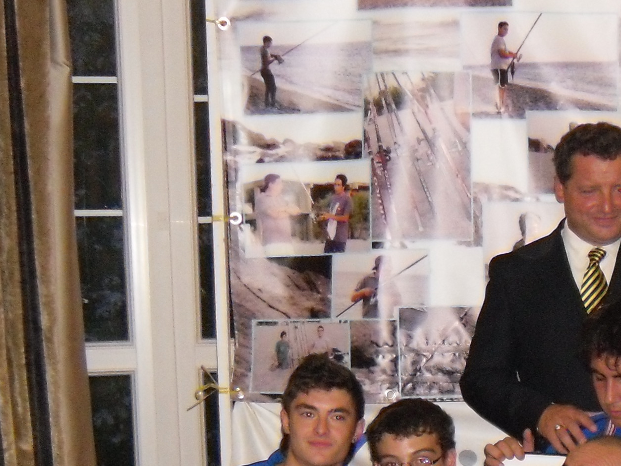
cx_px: 658
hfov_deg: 19.1
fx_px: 1776
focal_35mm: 99
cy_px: 660
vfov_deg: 14.1
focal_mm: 6
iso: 400
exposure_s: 1/45
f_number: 2.8
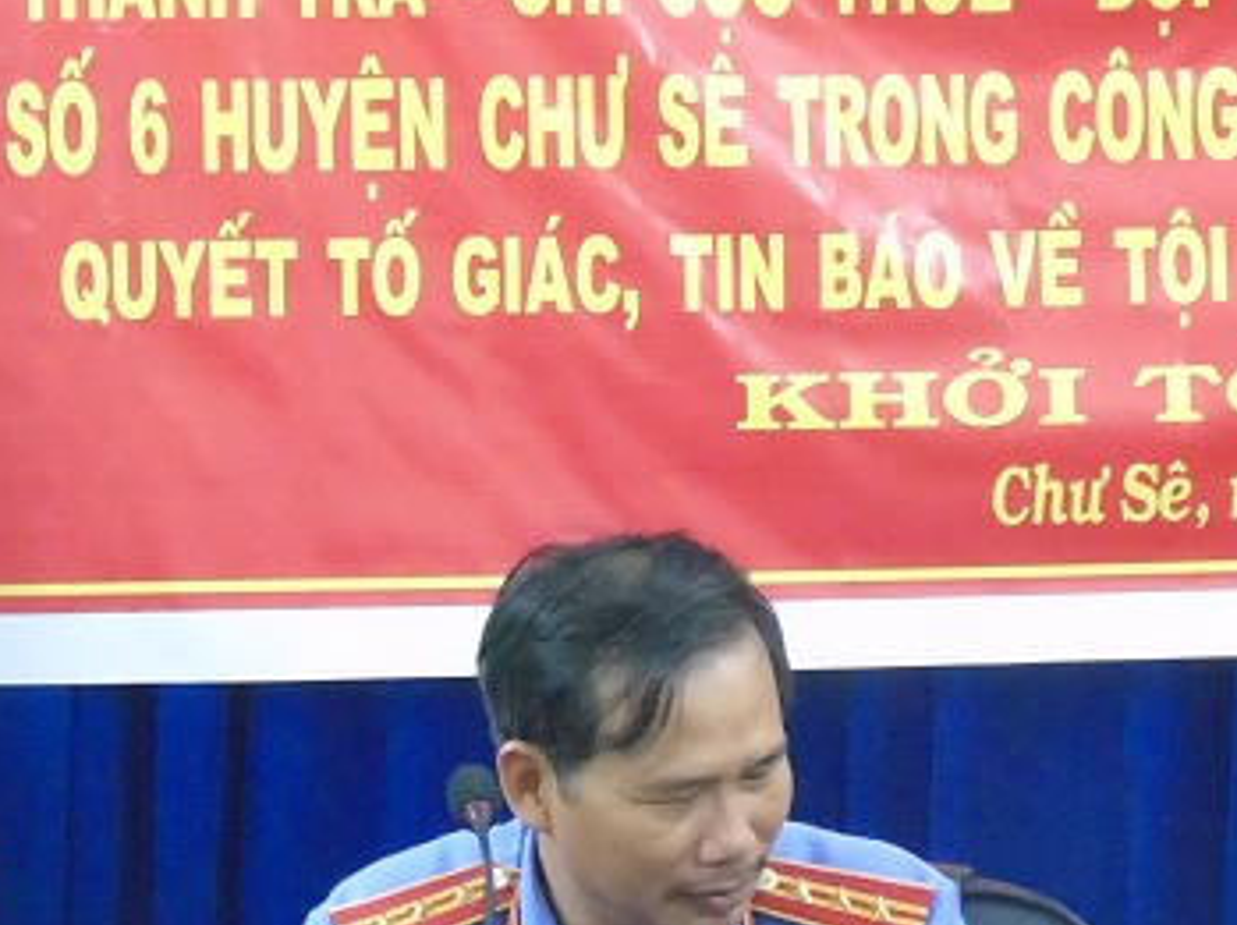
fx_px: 7497
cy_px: 367
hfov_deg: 9.4
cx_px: 654
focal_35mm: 210
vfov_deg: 7.1
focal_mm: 13
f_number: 4.7
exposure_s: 1/4
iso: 800
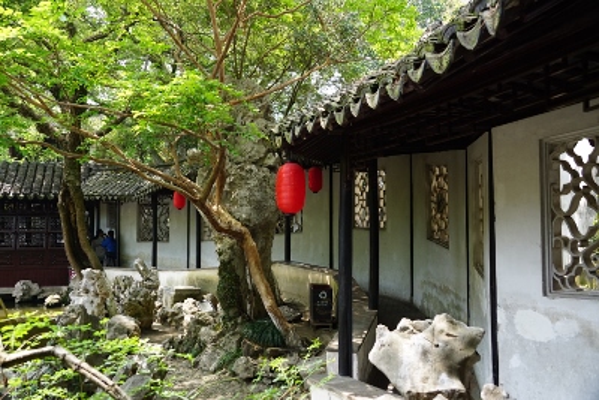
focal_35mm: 36
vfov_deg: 36.9
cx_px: 300
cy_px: 200
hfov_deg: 53.1
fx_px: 599
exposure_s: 1/80
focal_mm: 24
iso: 100
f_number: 5
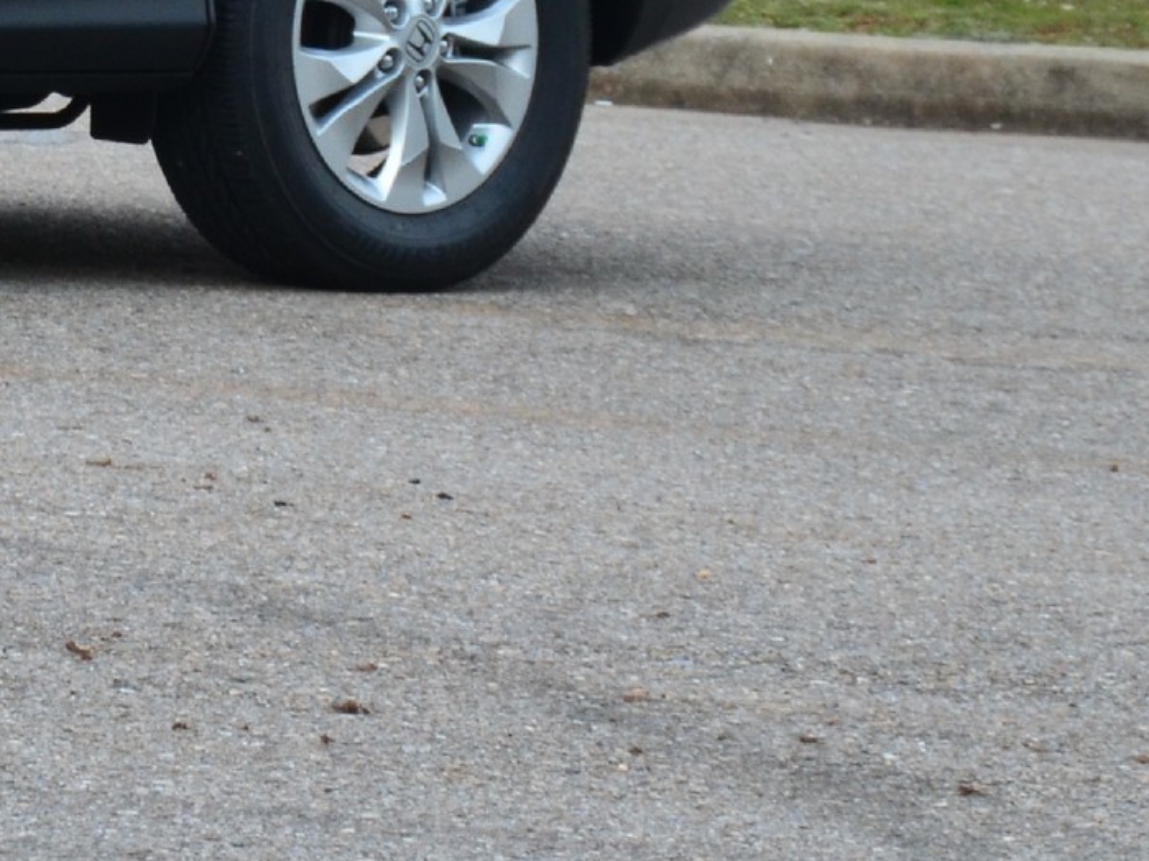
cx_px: -621
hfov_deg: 5.9
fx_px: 11108
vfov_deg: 4.4
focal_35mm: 335
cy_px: -440
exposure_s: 1/20
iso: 800
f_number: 8
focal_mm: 65
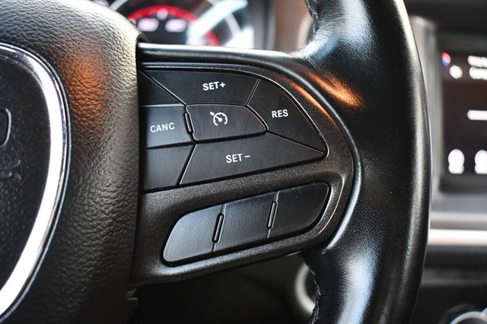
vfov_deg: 31.2
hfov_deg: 45.5
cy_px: 162
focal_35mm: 43
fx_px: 581
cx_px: 244
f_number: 4.2
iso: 3200
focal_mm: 29
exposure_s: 1/100
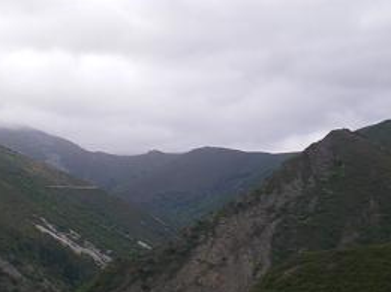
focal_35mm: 77
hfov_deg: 25.4
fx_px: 869
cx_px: 213
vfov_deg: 19.1
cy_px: 163
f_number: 3.1
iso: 64
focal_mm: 6.3
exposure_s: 1/125
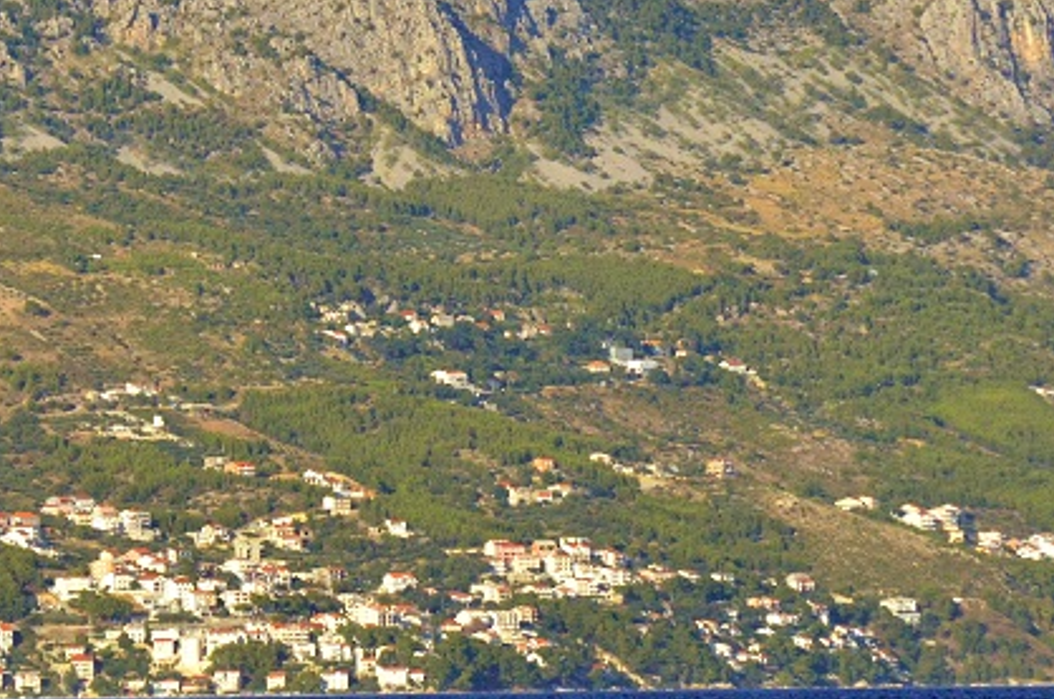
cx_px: 522
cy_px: 40
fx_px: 17825
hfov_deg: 3.4
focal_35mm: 610
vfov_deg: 2.2
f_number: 5.6
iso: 1600
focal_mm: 170
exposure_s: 1/8000
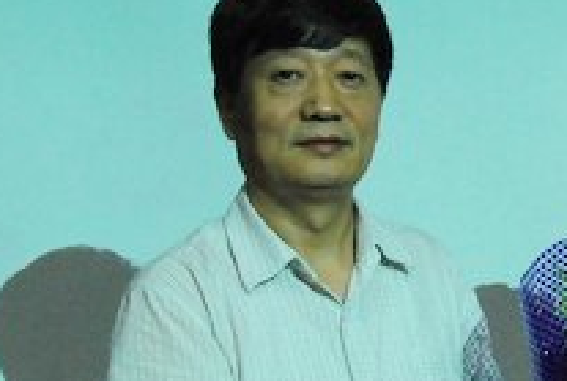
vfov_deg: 9.1
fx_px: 2399
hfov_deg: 13.3
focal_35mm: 152
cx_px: 578
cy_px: 311
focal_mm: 42
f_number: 5.6
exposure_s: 1/50
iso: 1600
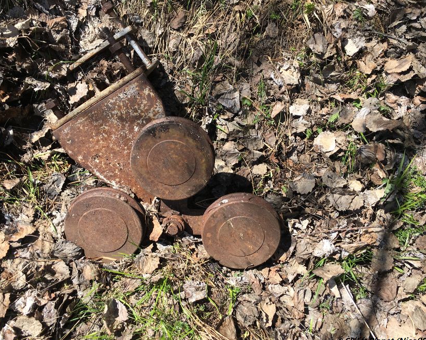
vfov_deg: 47.1
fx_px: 391
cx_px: 196
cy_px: 171
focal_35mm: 31
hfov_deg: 57.1
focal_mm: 4.15
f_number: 2.2
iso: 25
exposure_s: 1/905
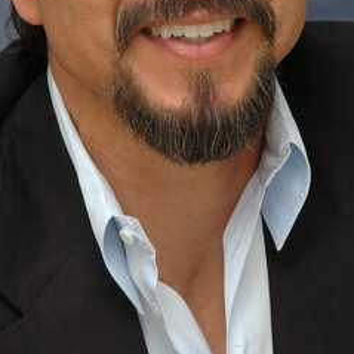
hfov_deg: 4.8
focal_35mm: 362
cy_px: 108
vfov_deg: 4.8
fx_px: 4188
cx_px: 170
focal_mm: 170
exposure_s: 1/1000
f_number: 7.1
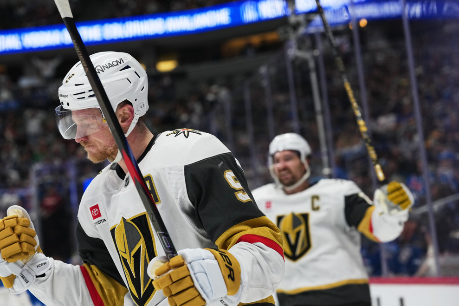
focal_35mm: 88
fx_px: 1122
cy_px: 150
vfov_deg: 15.5
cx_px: 226
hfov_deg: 23.1
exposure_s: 1/2500
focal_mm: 85
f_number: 3.2
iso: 2500
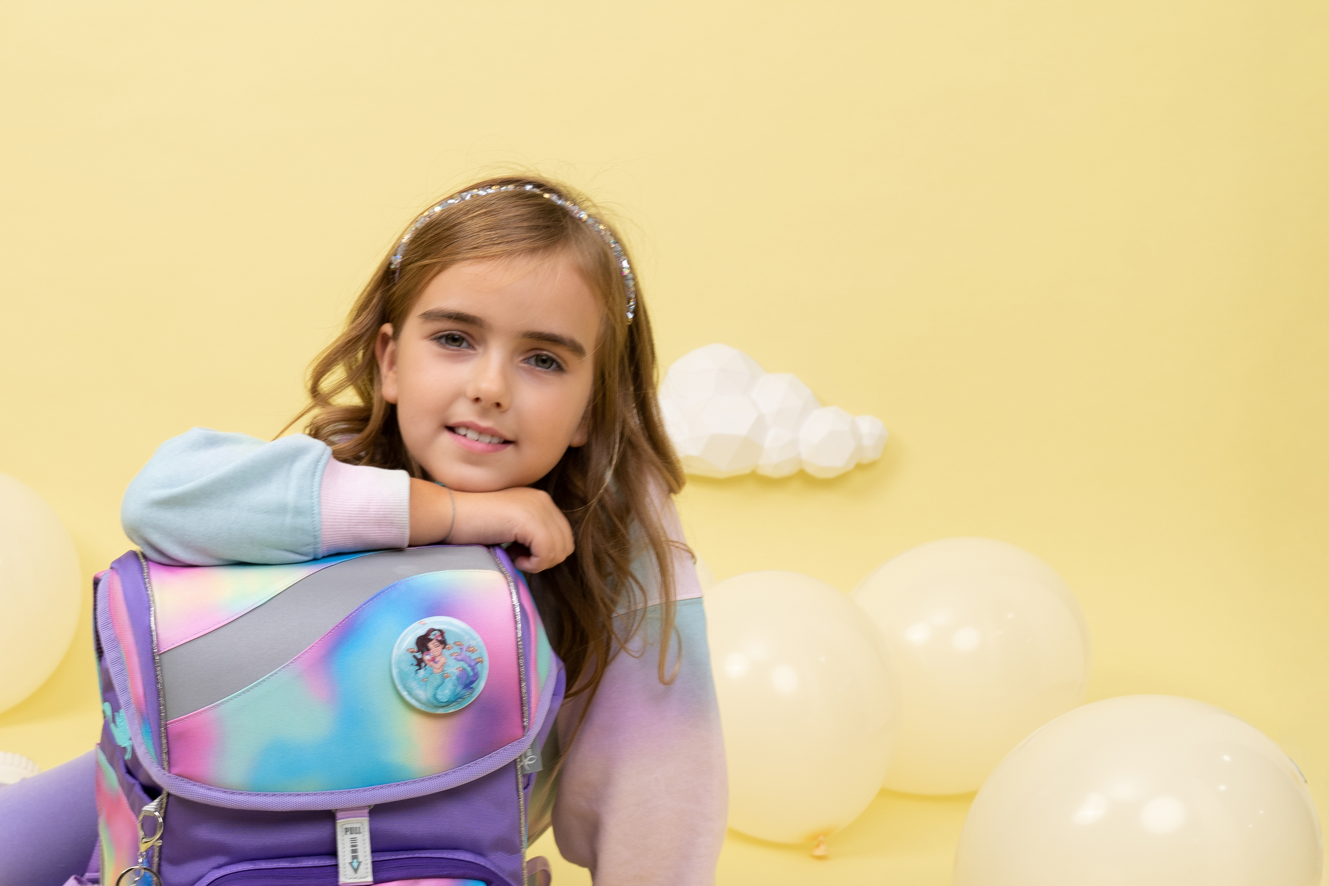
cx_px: 365
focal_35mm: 56
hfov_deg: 35.0
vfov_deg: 23.7
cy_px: 746
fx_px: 2067
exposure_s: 1/40
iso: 250
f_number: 5.6
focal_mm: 33
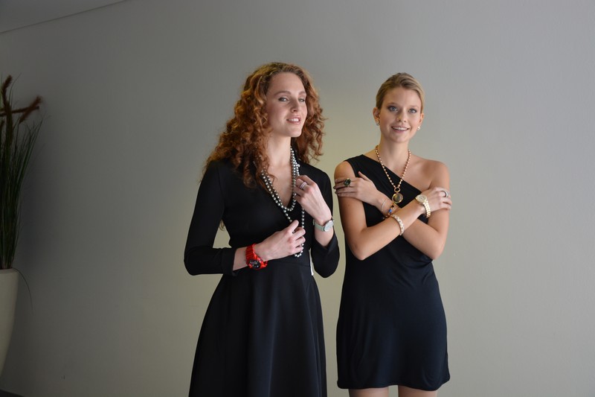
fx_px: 744
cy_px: 198
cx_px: 298
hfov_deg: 43.6
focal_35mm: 45
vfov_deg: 29.9
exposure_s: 1/60
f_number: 4.2
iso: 450
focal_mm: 30
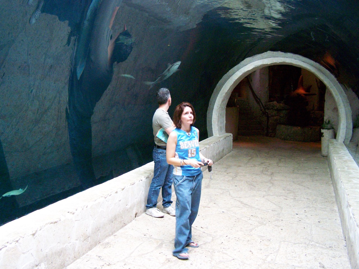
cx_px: 180
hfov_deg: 49.0
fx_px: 394
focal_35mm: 38
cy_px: 134
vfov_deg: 37.7
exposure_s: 1/50
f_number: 2.8
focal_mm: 6.3
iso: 400
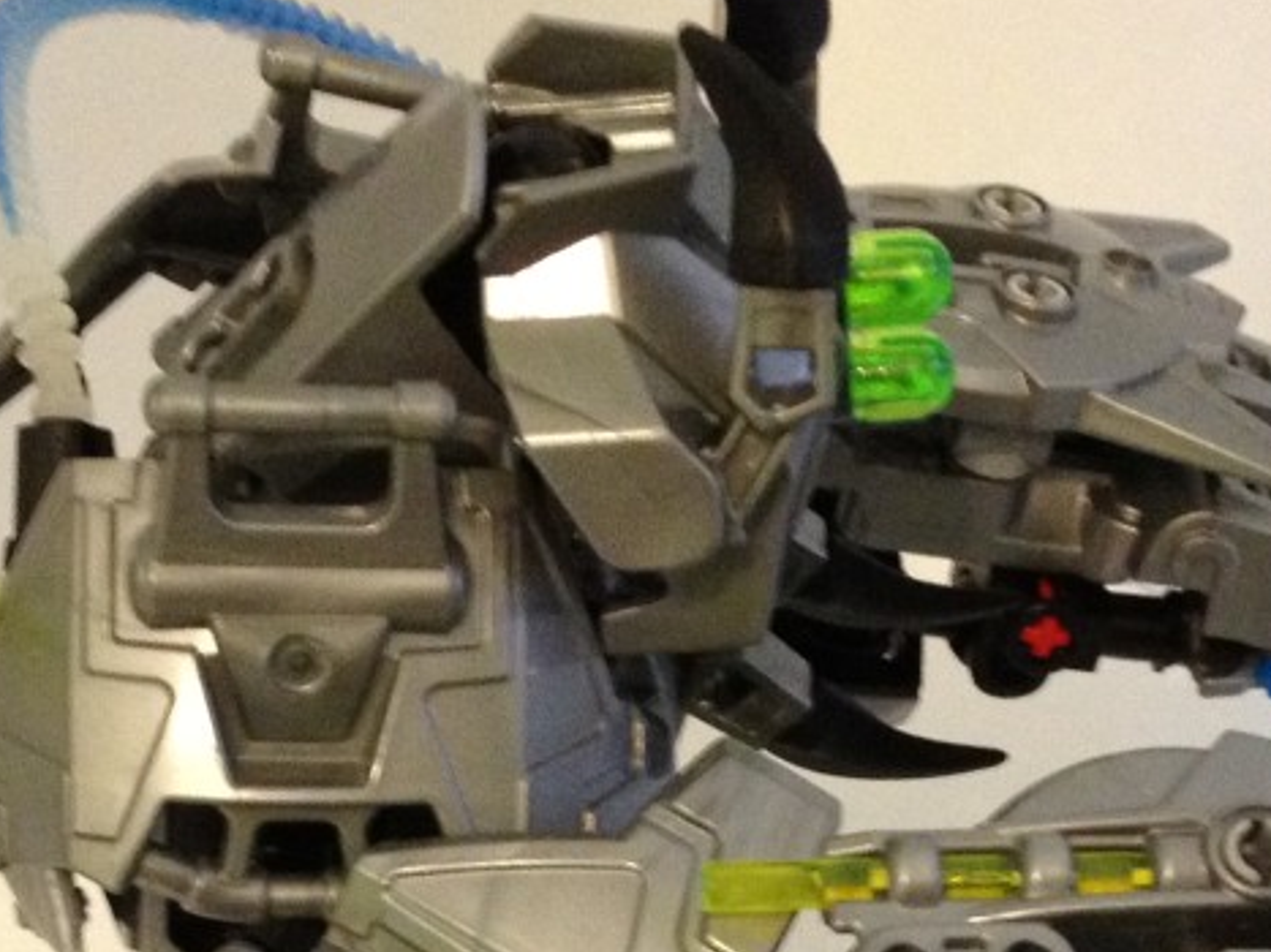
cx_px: 702
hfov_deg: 18.2
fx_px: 3964
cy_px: 1077
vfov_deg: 13.4
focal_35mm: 108
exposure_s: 1/20
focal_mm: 4.28
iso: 320
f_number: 2.4
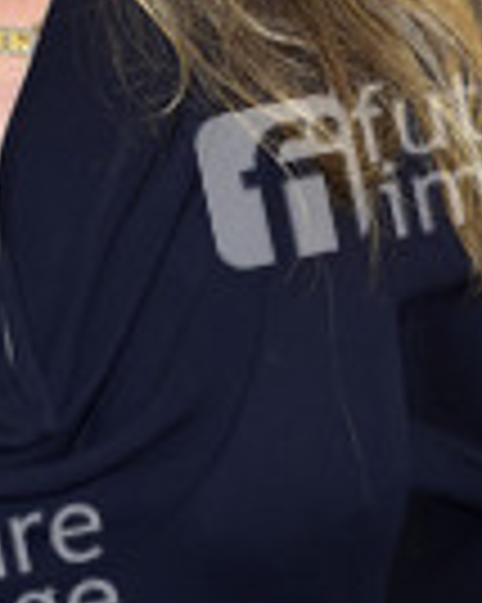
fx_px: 6748
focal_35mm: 378
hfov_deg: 4.1
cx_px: 20
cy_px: -63
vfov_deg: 5.1
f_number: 6.3
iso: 400
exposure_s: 1/250
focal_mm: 135
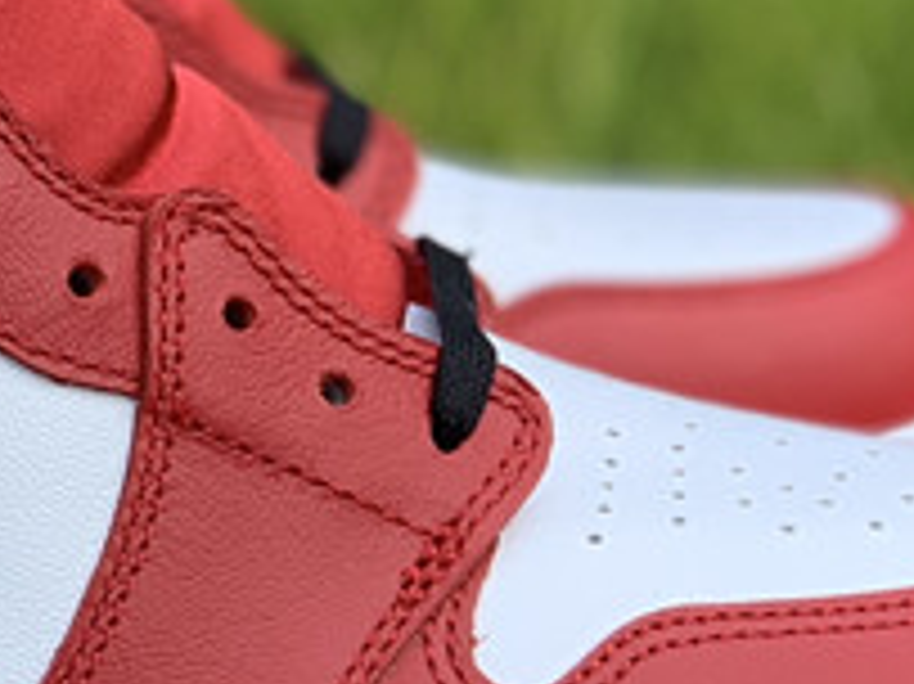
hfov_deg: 9.0
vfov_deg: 6.8
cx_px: -140
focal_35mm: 218
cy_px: 403
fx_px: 5753
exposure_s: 1/247
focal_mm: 6
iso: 16
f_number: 2.4
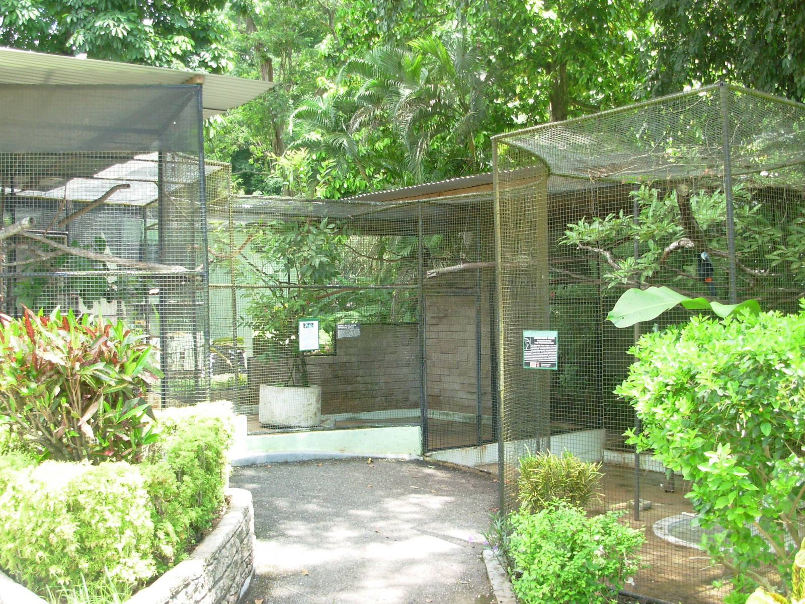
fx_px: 884
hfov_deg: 49.0
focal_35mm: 38
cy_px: 302
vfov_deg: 37.7
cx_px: 402
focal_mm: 6.3
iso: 50
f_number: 2.9
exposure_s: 1/64
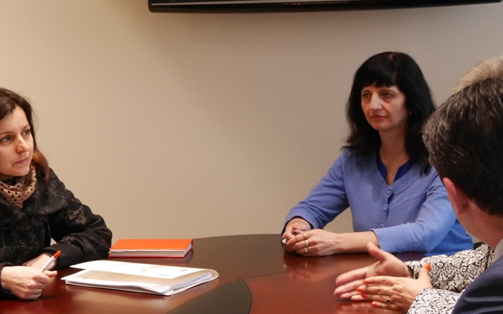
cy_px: 246
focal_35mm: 102
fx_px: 1398
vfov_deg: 12.8
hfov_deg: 20.4
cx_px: 187
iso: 1250
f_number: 4.2
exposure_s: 1/60
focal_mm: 26
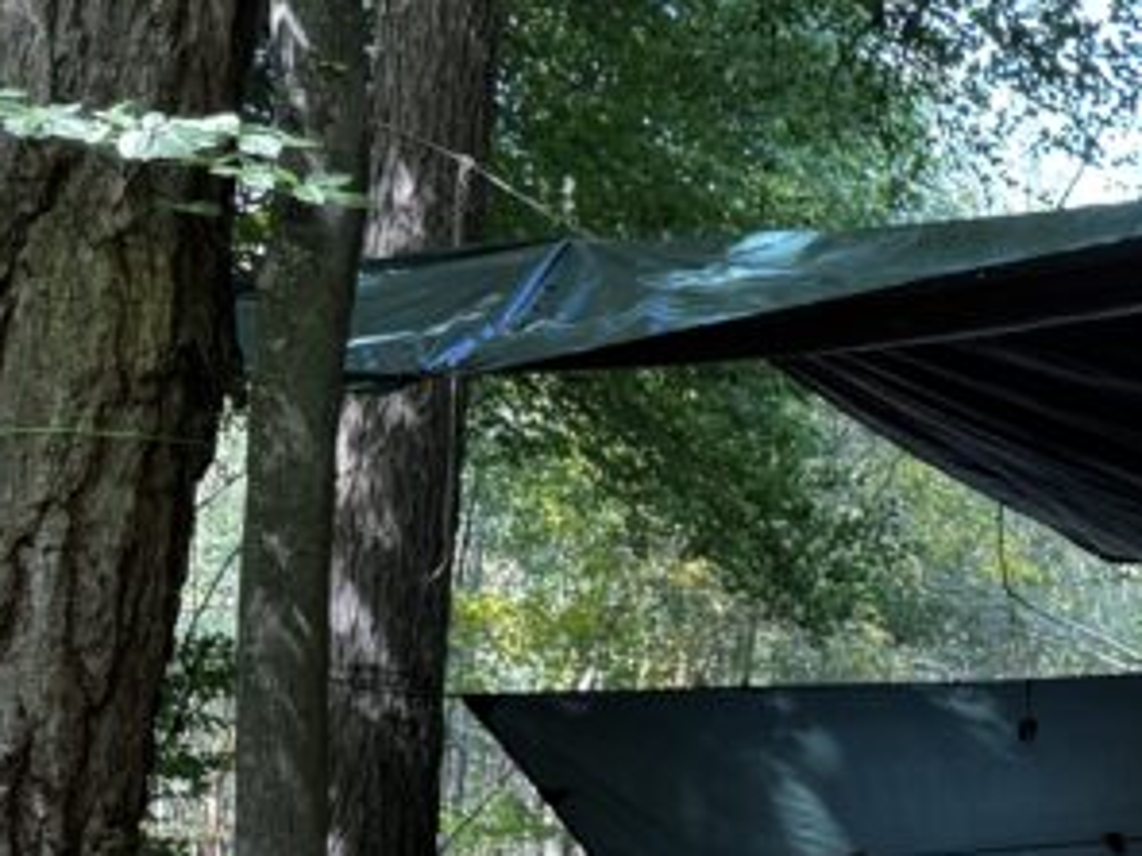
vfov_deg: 17.3
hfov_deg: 19.3
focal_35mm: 83
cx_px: 1902
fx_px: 2738
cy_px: 895
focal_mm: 6.76
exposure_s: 1/117
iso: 200
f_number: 1.78
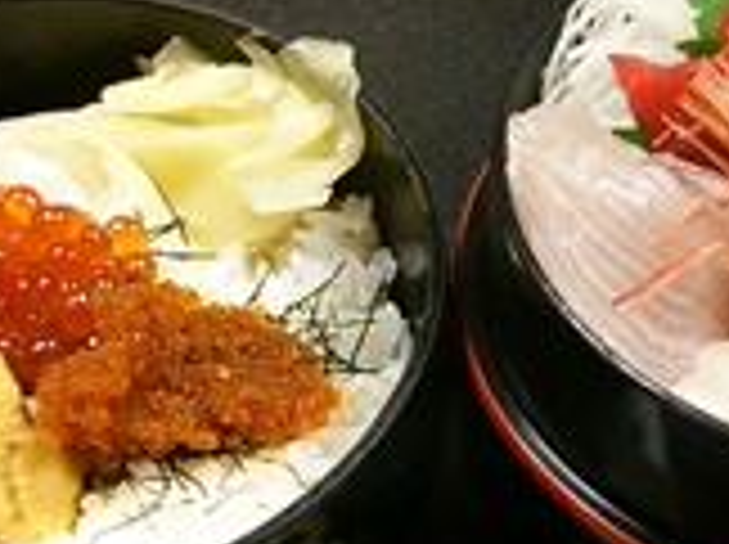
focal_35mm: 83
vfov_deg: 17.7
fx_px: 1745
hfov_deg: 23.5
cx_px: 468
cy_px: 355
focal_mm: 4.06
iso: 125
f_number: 1.94
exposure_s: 1/25
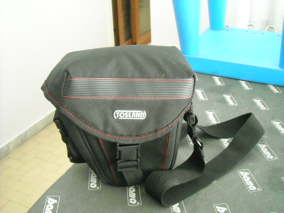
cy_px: 106
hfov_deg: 42.9
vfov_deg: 32.9
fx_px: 361
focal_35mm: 44
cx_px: 142
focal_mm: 7.1
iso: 800
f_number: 3.1
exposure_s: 1/67
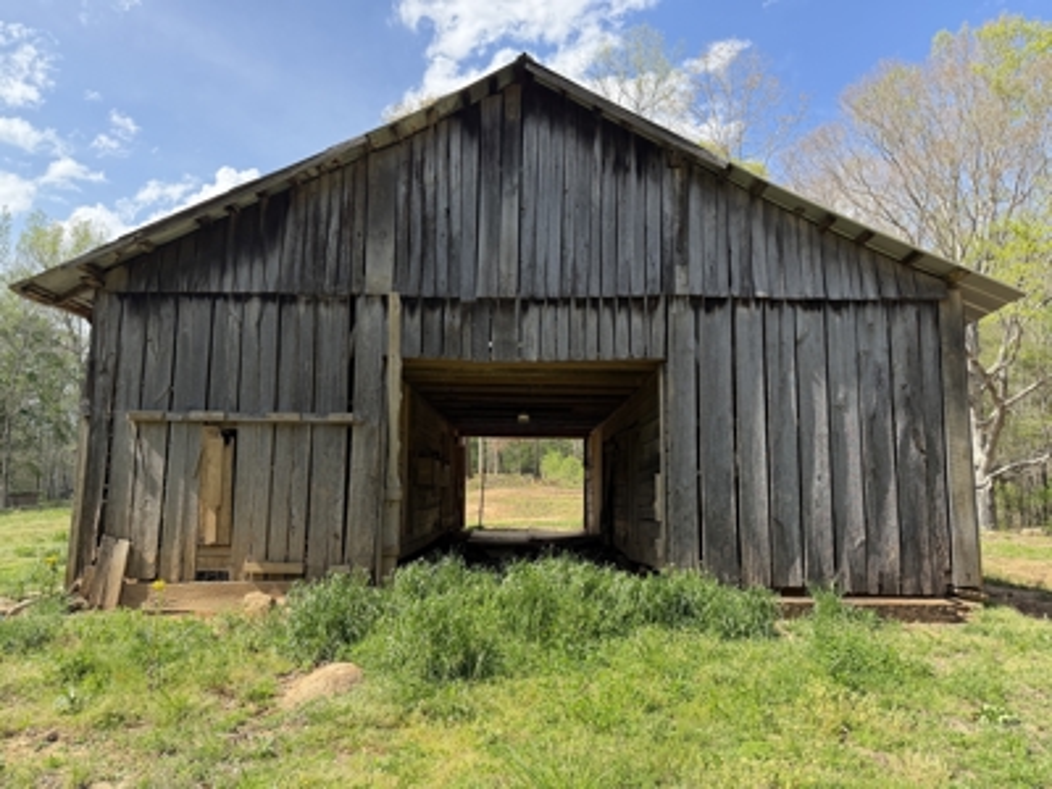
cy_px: 394
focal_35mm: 24
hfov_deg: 71.6
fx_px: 729
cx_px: 526
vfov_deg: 56.8
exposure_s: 1/2169
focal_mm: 6.76
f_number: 1.78
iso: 100
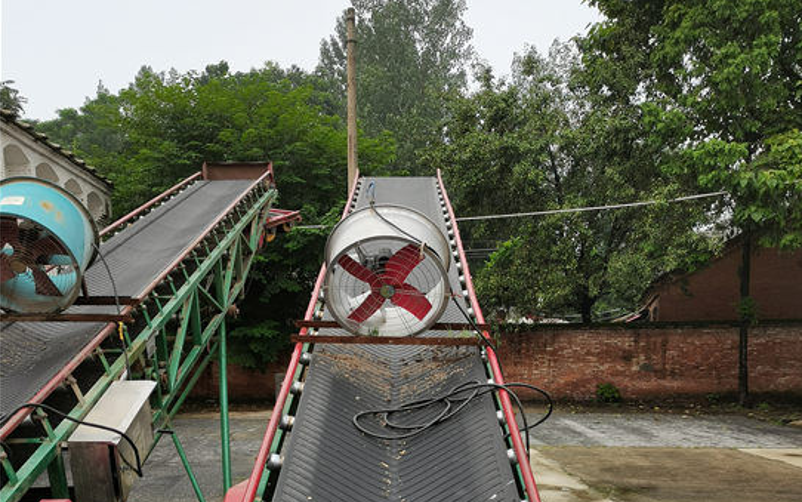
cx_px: 405
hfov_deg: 46.2
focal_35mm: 43
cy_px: 470
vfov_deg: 28.5
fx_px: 940
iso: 50
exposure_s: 1/878
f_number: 1.8
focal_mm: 5.58
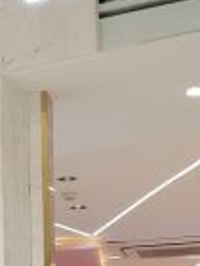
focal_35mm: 160
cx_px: -138
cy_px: 319
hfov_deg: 8.9
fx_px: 1233
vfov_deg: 12.1
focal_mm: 4.5
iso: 147
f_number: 2
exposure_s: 1/141
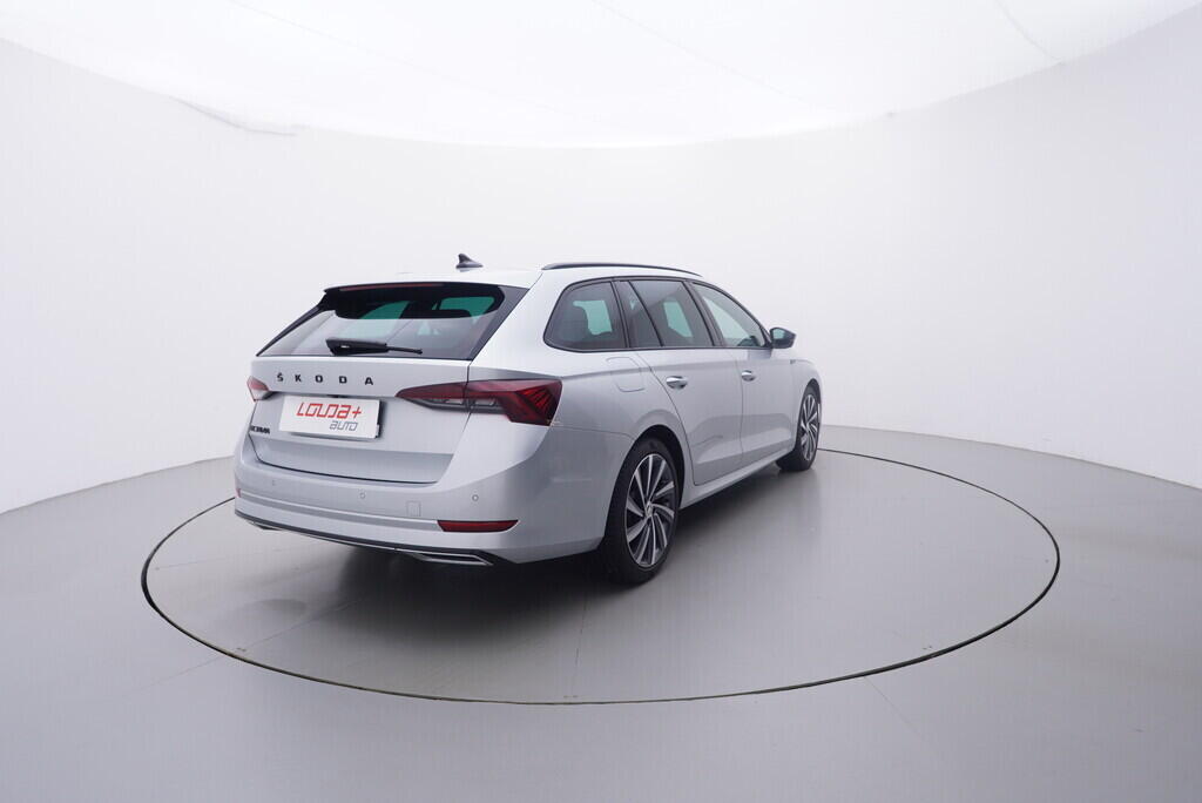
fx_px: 752
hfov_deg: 77.3
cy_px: 402
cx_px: 601
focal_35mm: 22
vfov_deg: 56.2
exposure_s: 1/80
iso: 200
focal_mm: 15
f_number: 5
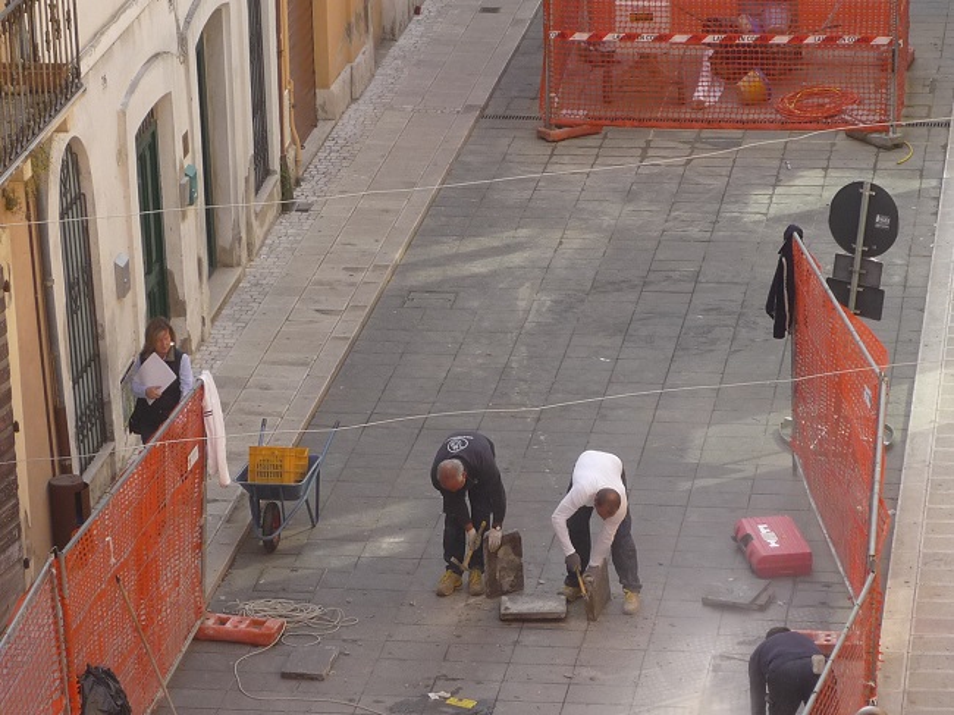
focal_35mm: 131
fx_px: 3609
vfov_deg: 11.3
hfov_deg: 15.1
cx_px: 477
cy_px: 358
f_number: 4.4
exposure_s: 1/160
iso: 100
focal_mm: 13.6
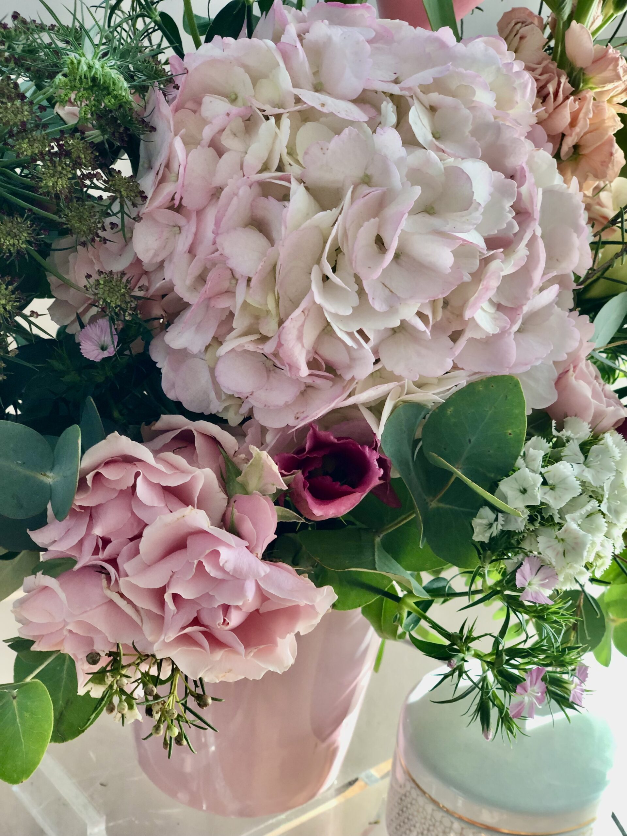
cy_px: 418
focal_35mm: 52
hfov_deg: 28.0
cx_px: 314
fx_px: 1256
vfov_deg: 36.8
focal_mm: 6
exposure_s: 1/50
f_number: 2.4
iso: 32
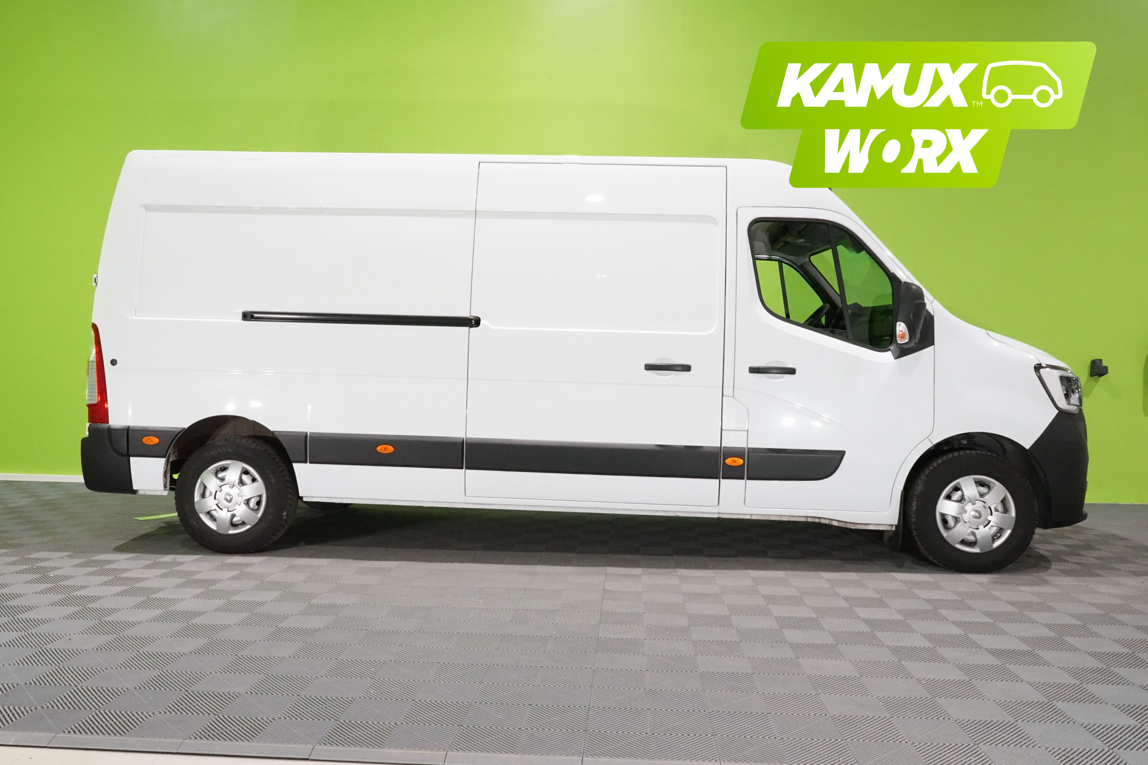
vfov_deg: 46.4
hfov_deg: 65.5
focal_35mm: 28
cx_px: 574
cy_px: 382
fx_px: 893
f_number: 22
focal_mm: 28
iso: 6400
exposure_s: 1/20
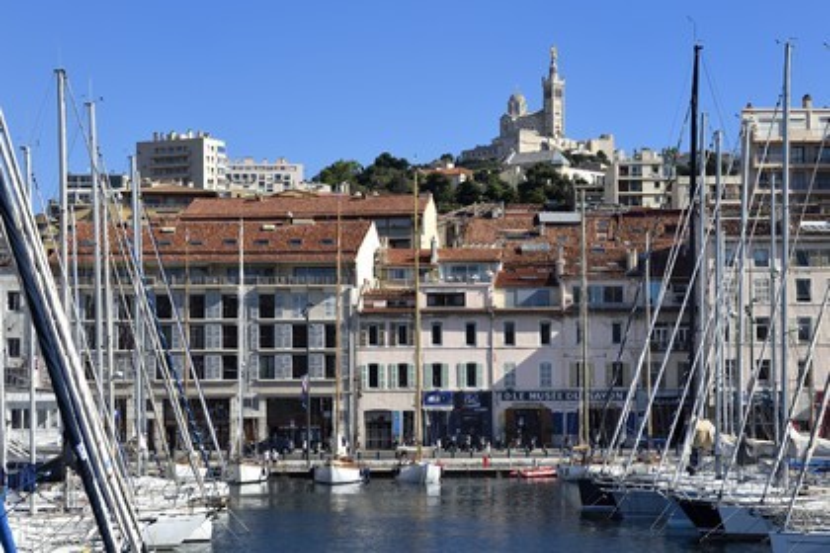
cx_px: 415
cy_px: 276
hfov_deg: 23.6
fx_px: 1983
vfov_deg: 15.9
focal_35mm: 86
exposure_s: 1/500
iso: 200
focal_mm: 86
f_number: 10
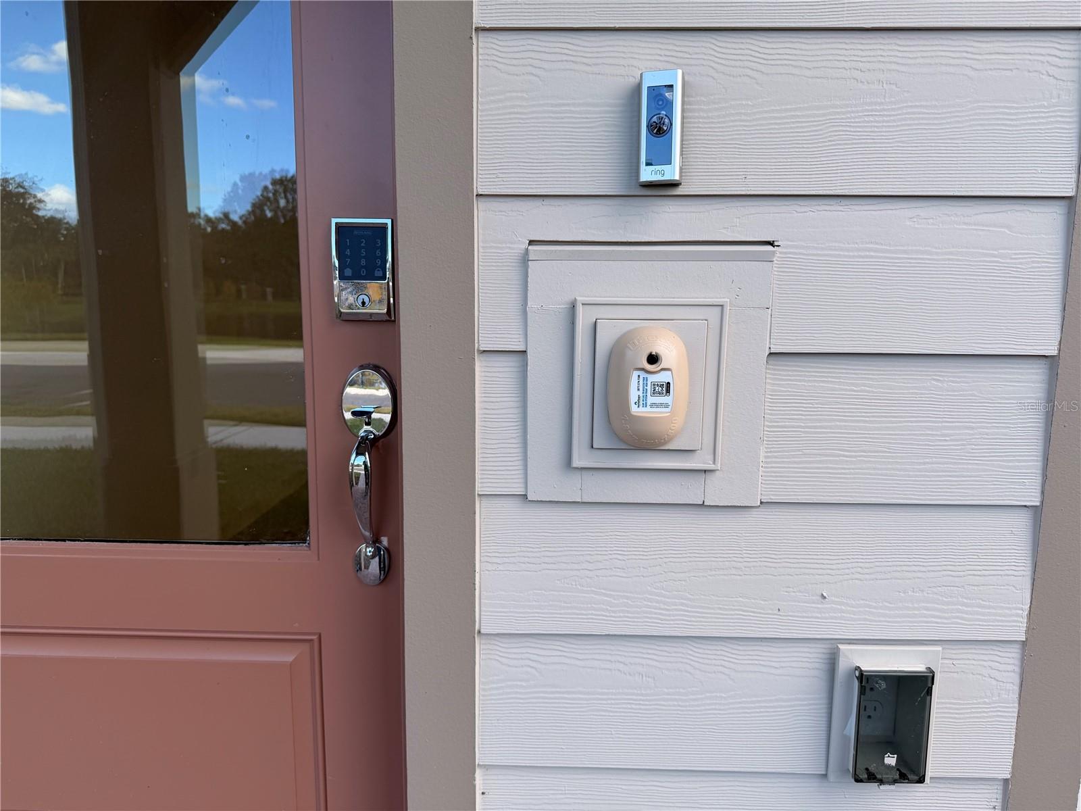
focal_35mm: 24
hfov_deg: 71.6
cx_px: 540
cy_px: 406
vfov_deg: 56.8
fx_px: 749
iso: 80
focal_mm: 6.76
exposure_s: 1/979
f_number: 1.78
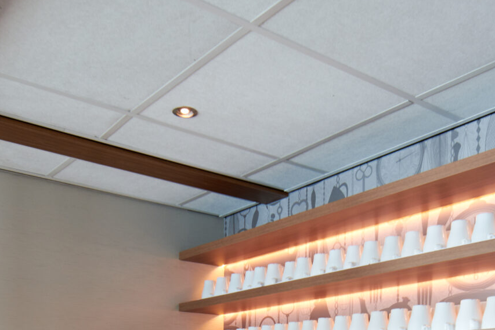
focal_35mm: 45
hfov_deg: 43.6
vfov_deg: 25.7
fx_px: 619
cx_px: 250
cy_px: 426
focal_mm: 15
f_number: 6.3
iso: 200
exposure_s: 1/10
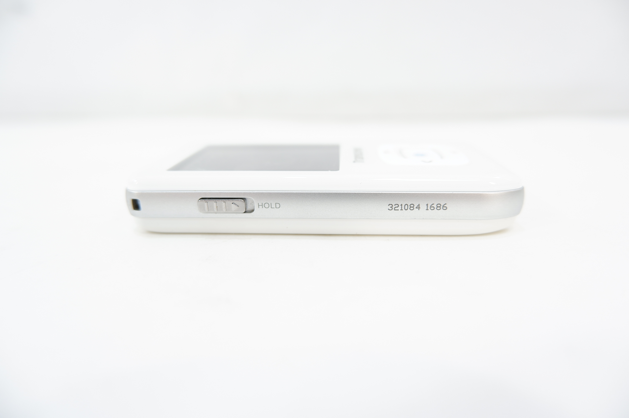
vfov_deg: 55.0
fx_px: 402
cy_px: 209
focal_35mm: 23
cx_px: 314
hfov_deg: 76.1
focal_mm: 15
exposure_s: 1/60
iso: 200
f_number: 3.5
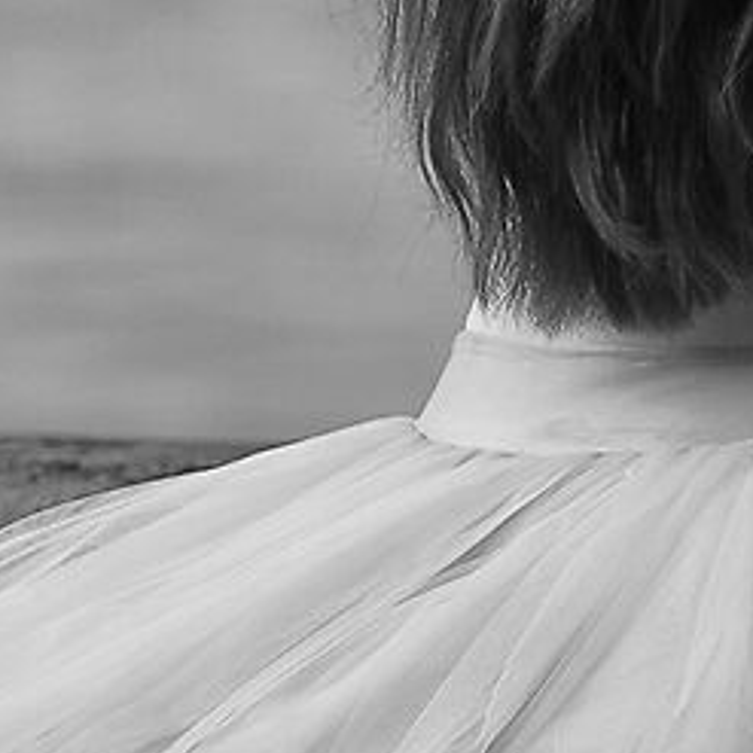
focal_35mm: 701
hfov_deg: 2.5
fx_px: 17252
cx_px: 1812
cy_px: 631
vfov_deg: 2.5
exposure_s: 1/2500
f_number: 2.2
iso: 100
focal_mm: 85
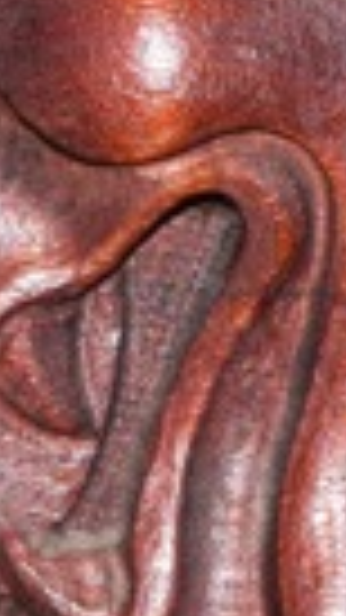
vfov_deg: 3.4
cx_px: -359
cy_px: 61
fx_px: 10312
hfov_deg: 1.9
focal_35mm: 632
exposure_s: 1/200
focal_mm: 55
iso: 100
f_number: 8
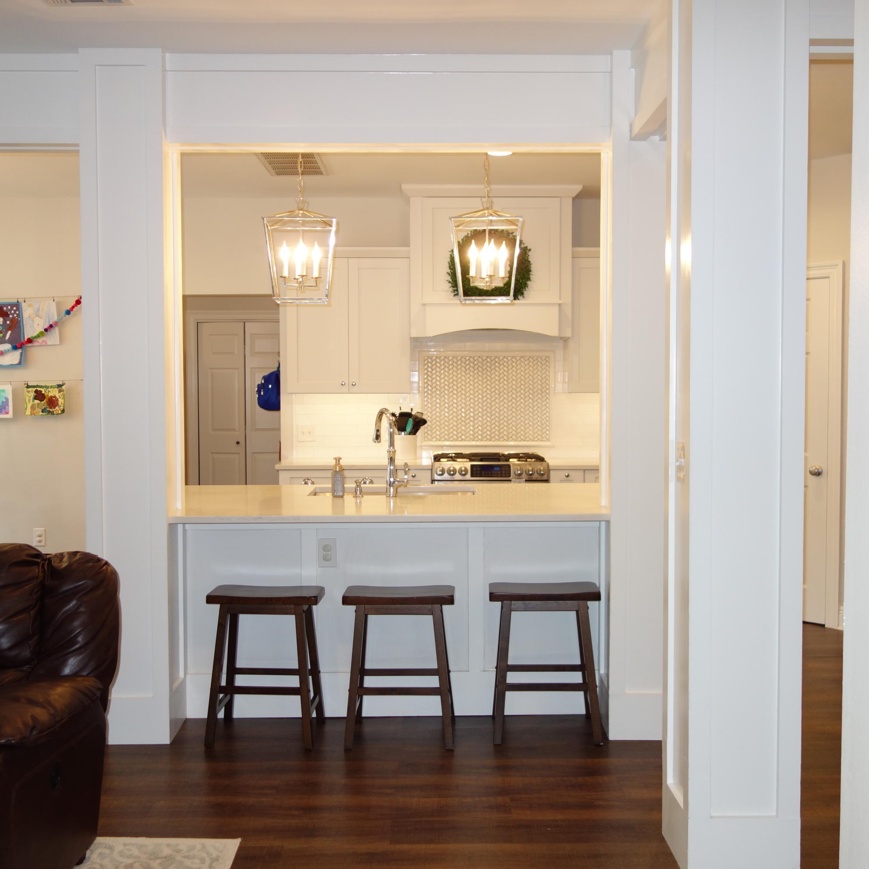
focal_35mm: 36
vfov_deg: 46.0
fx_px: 1022
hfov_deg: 46.0
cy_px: 434
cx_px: 436
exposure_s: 1/80
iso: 125
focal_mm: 10.4
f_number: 1.8
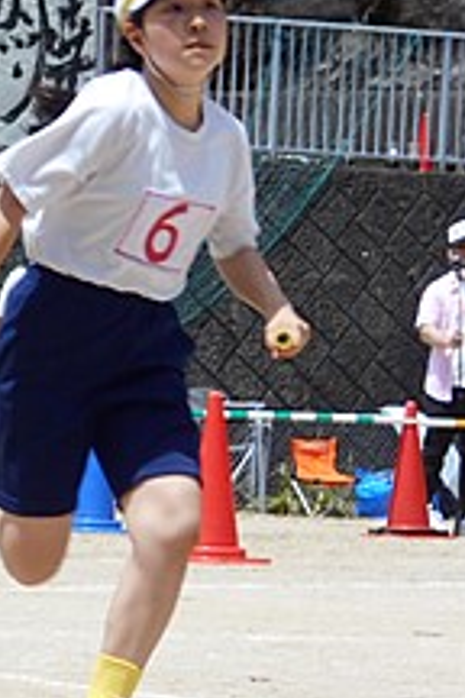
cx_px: -78
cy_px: 273
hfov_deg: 4.4
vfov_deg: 6.6
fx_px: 6064
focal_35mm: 313
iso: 80
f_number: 6.5
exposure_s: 1/250
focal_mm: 23
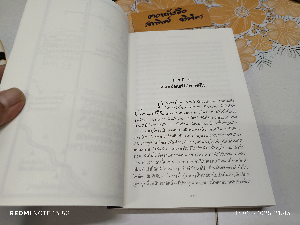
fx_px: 208
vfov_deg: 56.8
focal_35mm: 24
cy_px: 112
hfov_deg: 71.6
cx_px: 150
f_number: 1.7
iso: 929
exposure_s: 1/50
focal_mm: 5.31
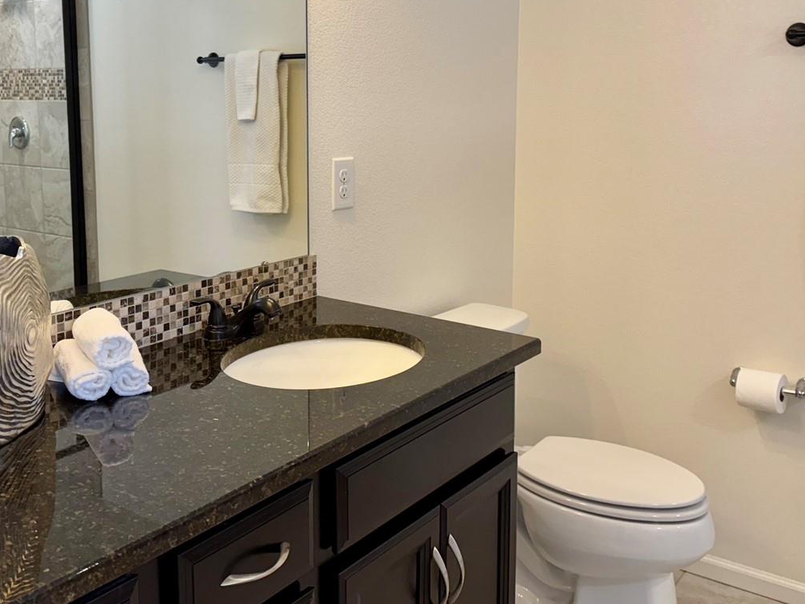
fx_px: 884
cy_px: 190
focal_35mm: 38
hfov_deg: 48.7
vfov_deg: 37.2
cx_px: 320
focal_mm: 6.76
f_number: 1.78
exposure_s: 1/120
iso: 160
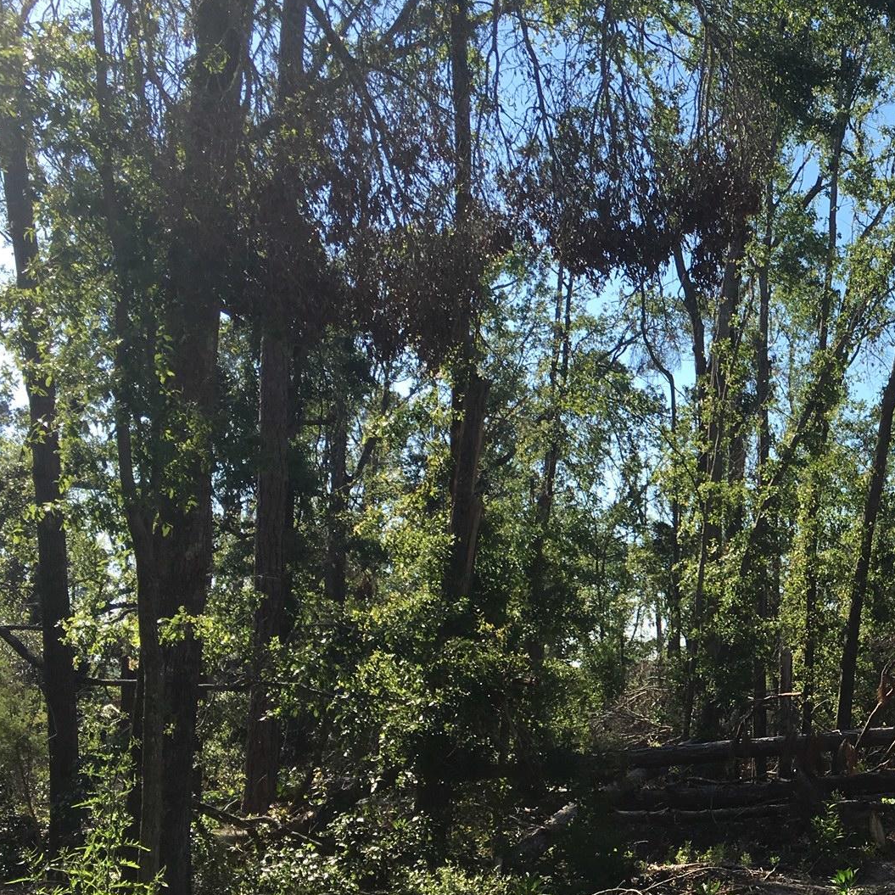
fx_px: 1433
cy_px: 536
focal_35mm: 49
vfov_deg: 34.6
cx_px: 851
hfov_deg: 32.5
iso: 25
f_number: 2.2
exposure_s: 1/916
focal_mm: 4.15
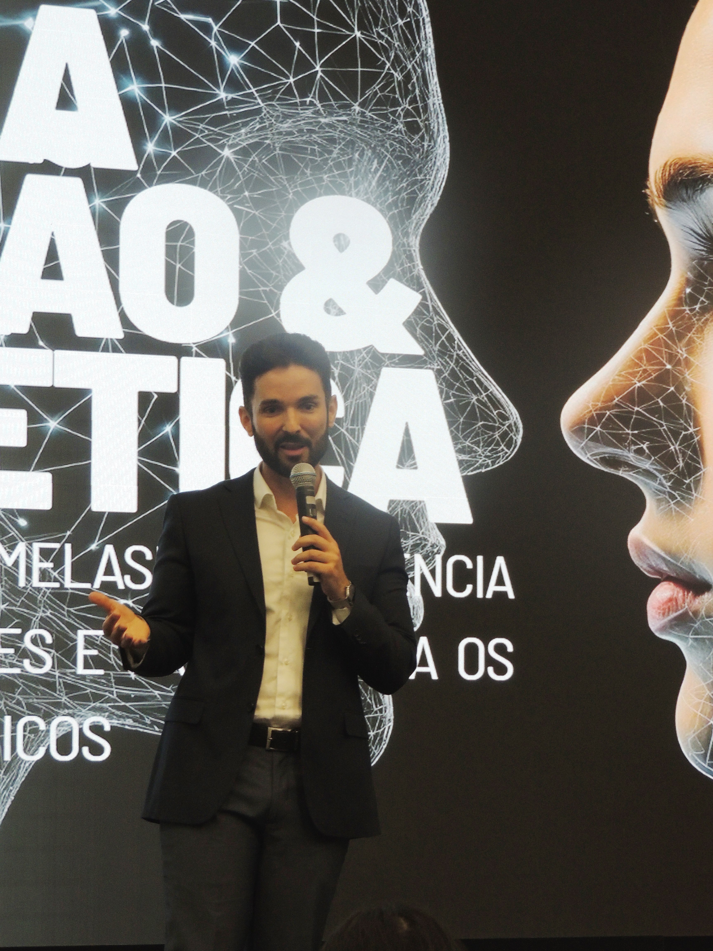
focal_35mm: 135
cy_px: 476
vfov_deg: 14.6
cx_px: 356
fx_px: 3708
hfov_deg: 11.0
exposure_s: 1/80
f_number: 4.3
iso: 400
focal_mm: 24
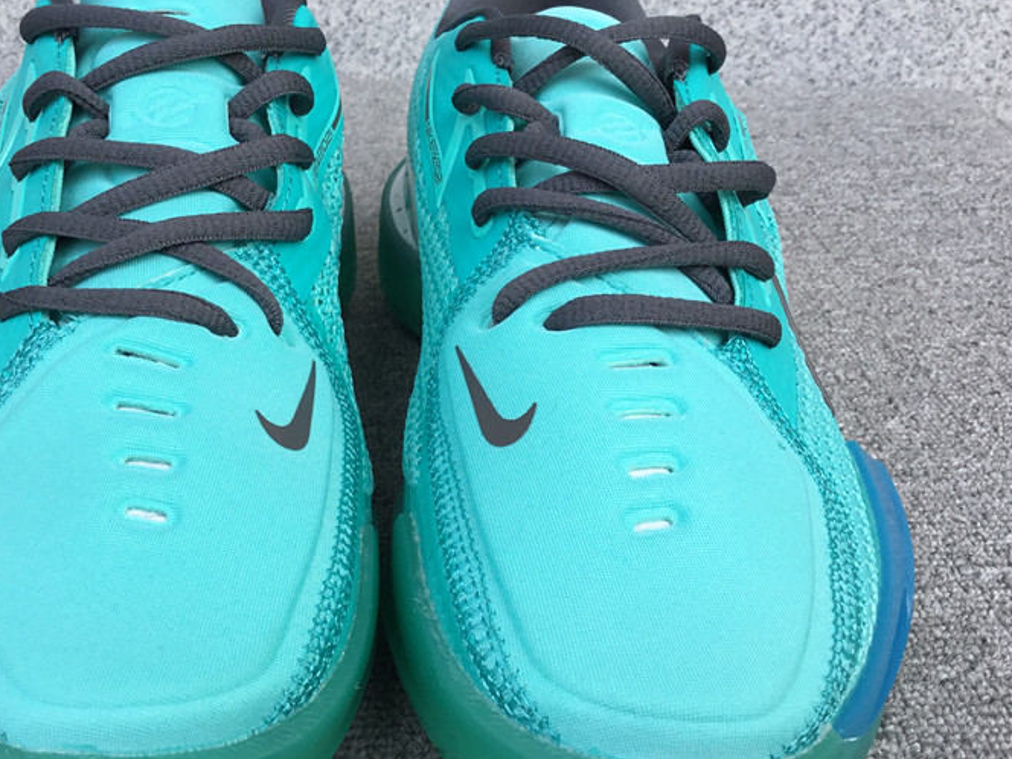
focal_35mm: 42
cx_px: 396
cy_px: 376
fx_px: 1228
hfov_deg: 44.5
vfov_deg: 34.3
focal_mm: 3.3
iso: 25
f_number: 2.4
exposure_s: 1/323
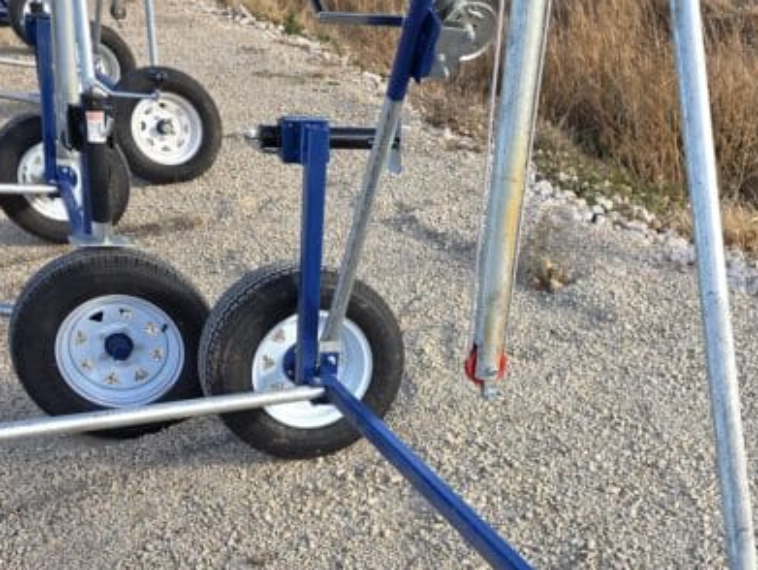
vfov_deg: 29.4
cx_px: 537
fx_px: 1030
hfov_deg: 39.6
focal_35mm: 47
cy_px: 531
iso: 25
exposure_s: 1/359
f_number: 1.7
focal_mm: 6.3
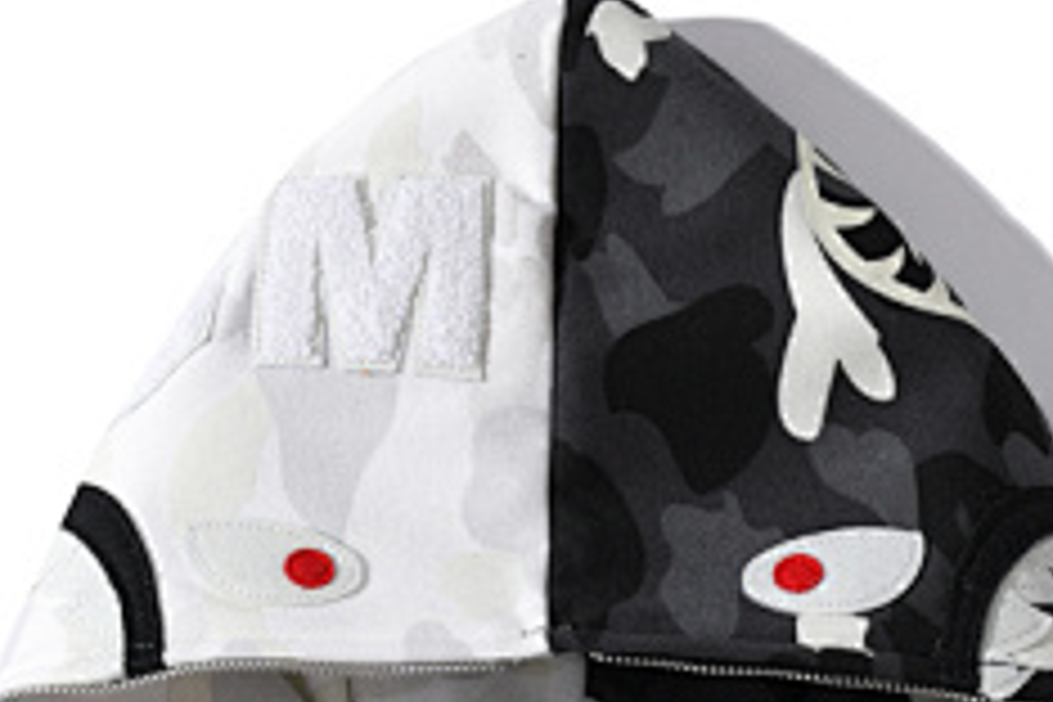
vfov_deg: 12.2
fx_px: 3246
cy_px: 659
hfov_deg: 18.4
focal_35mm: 111
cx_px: 572
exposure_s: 1/125
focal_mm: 35
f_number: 9
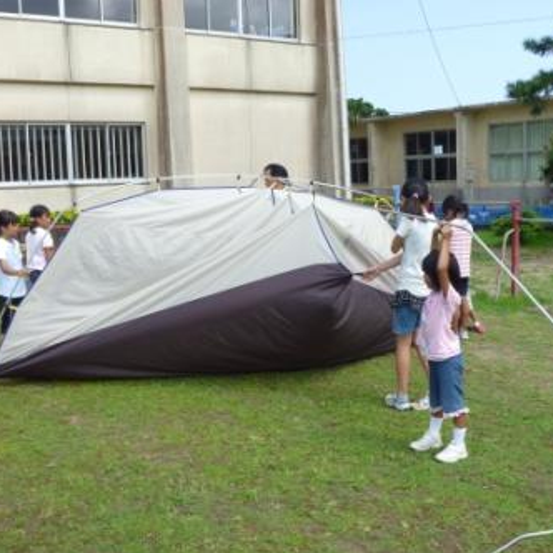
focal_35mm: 43
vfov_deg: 39.2
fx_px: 777
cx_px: 257
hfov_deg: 39.1
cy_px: 278
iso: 80
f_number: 4
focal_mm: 6.3
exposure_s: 1/200
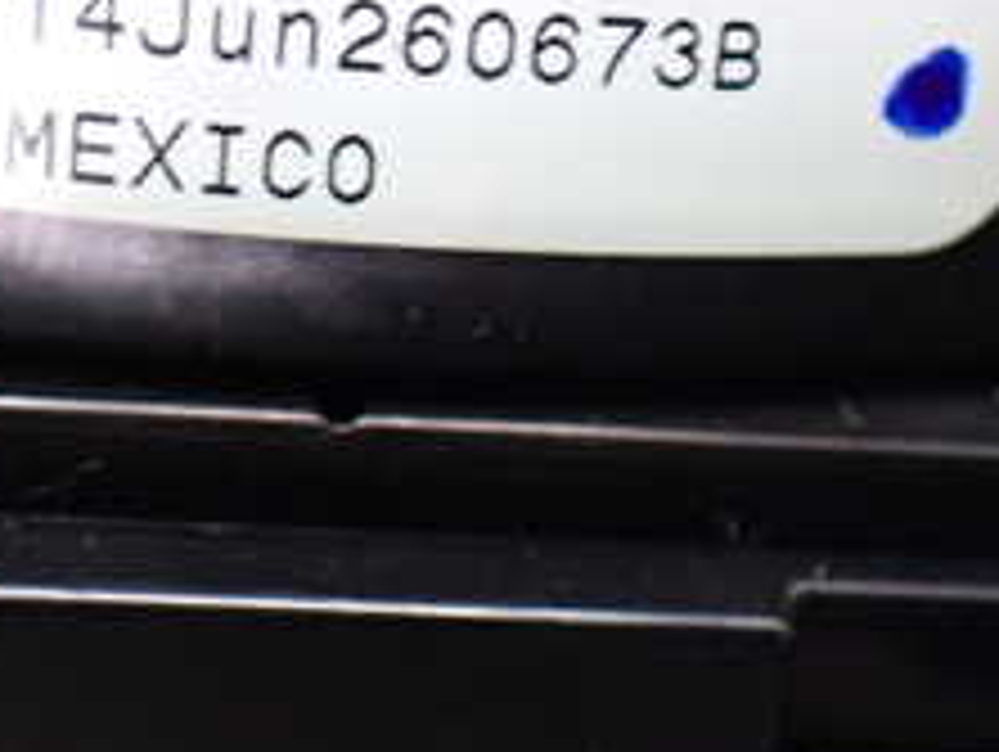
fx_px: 2340
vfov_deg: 17.6
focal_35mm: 81
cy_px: -86
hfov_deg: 24.1
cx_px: 490
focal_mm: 5.4
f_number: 2.3
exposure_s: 1/30
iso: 800
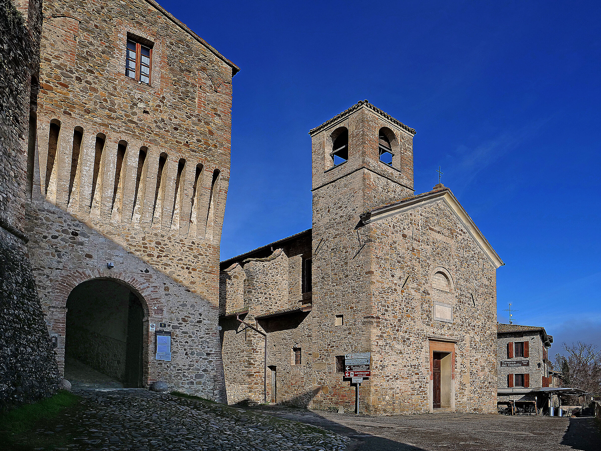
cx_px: 300
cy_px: 226
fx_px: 417
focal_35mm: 24
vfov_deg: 56.8
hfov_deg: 71.6
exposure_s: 1/1000
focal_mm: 12
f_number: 8
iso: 200
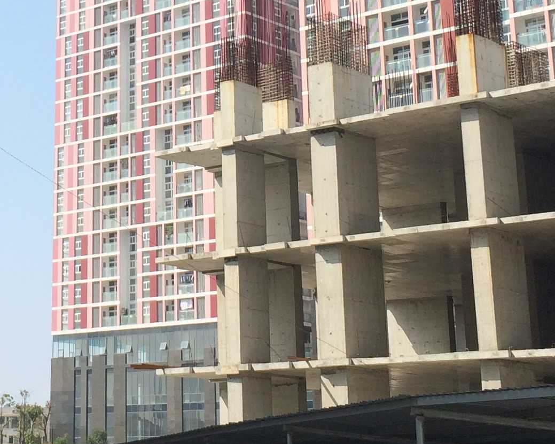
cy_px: -15
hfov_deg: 20.4
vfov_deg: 16.3
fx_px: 1511
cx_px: 68
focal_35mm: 92
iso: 40
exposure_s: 1/1709
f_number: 2.2
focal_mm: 4.12
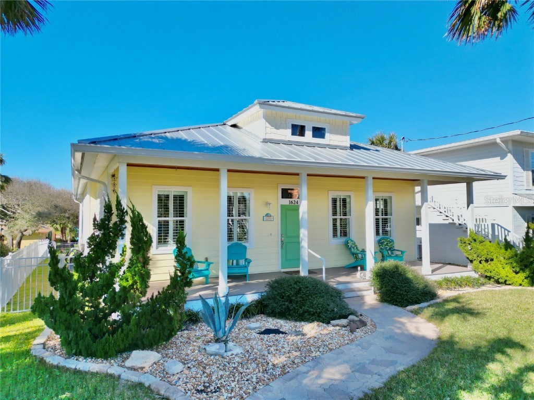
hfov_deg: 71.6
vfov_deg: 56.8
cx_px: 267
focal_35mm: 24
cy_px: 200
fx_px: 370
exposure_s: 1/2500
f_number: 1.7
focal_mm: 6.72
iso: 140
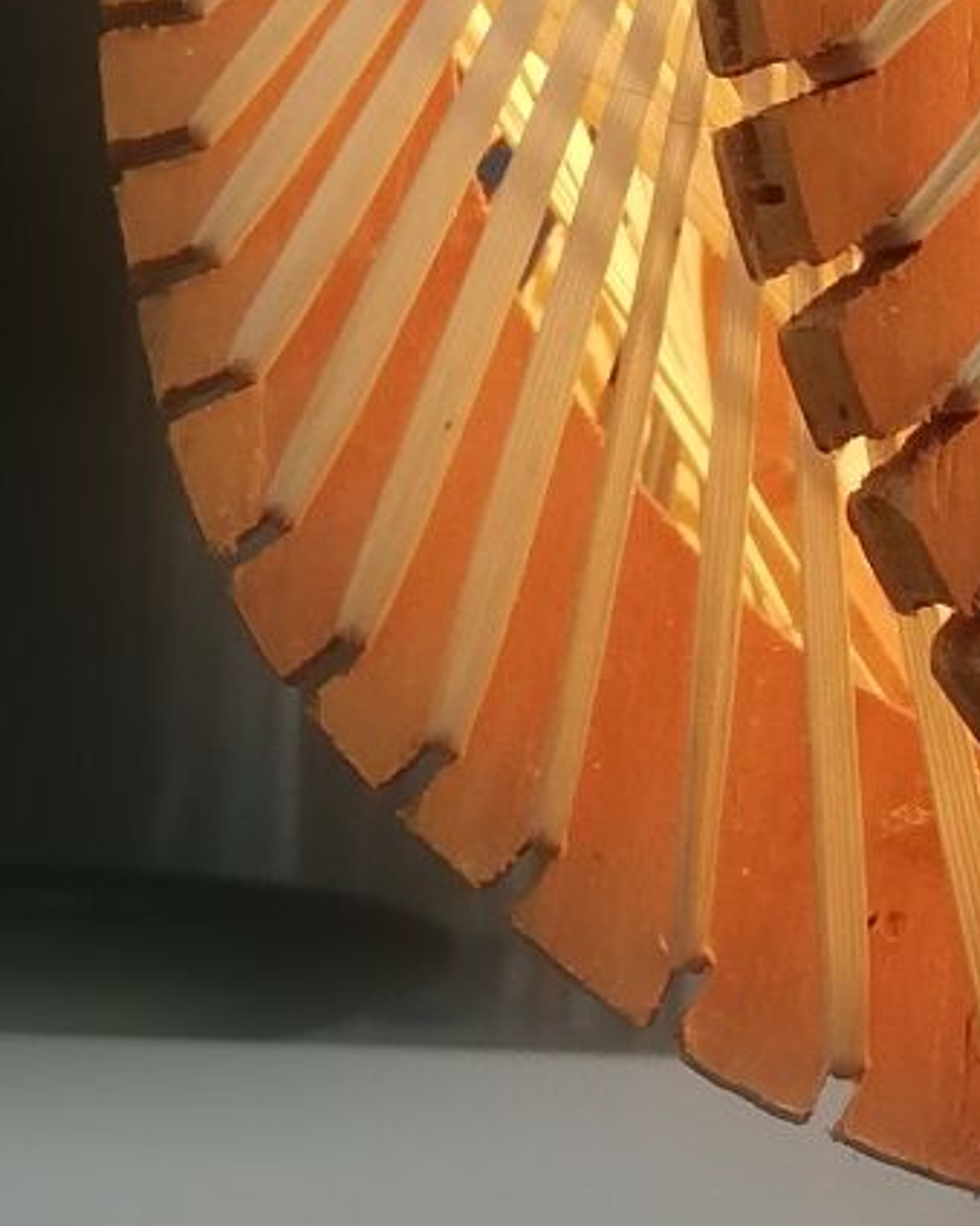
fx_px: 5005
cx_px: 1622
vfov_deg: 13.6
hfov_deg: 10.6
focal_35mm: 138
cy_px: -223
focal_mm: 3.81
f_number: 2.2
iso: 80
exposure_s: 1/100
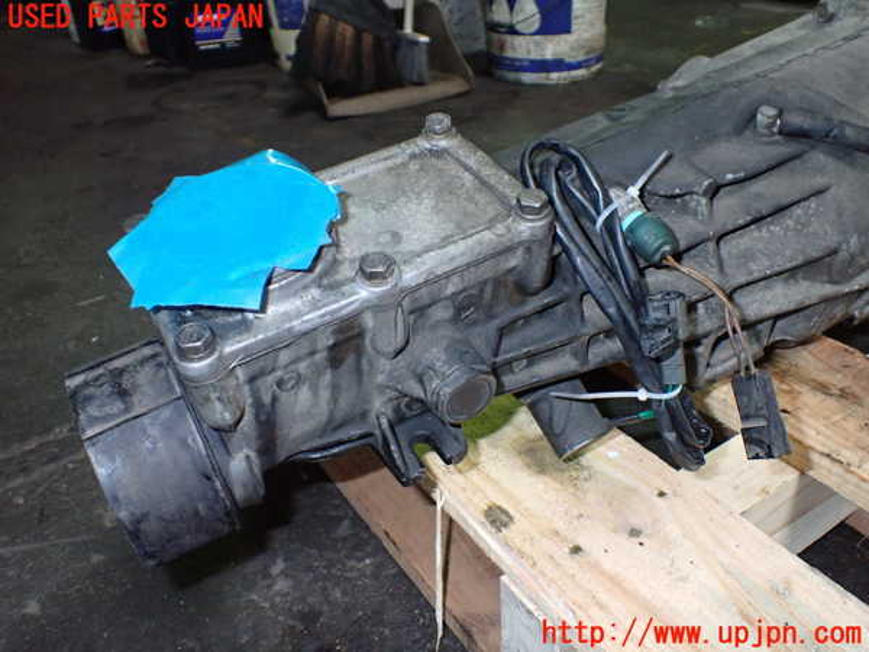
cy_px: 326
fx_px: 753
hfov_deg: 60.0
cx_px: 434
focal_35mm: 30
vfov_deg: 46.8
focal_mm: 5.4
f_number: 6.3
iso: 800
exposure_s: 1/30
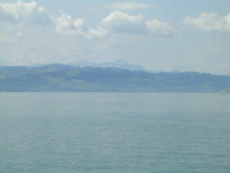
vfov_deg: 13.7
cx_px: 115
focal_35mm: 108
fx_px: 718
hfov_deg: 18.2
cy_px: 86
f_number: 8.4
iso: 50
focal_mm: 16.8
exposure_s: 1/231
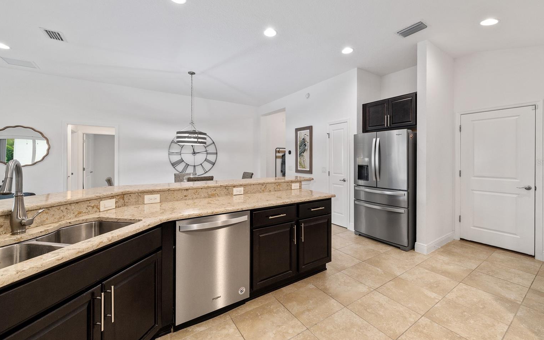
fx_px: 222
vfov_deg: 74.7
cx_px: 283
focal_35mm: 15
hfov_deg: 101.4
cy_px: 162
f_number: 8
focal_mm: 14
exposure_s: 1/13
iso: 400
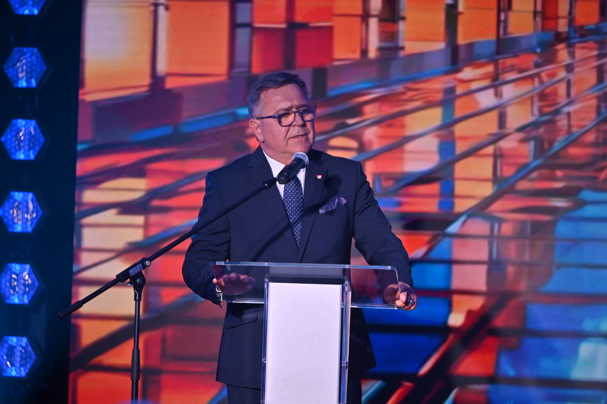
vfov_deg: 7.6
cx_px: 304
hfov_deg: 11.4
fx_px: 3035
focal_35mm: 180
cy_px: 202
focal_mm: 180
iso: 900
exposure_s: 1/400
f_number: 2.8
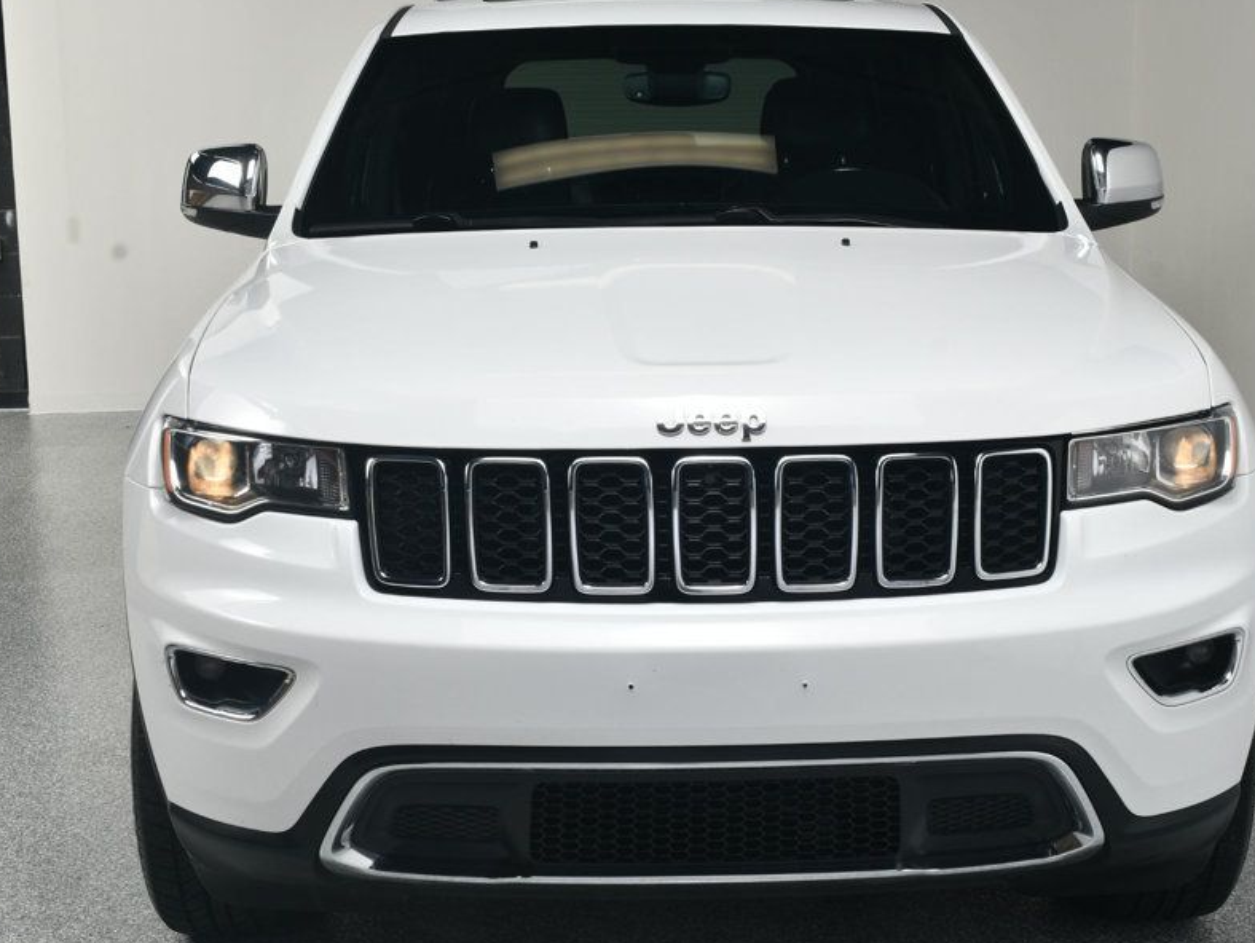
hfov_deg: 32.1
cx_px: 690
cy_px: 501
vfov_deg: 24.4
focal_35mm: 60
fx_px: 2176
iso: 100
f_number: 13
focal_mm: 32
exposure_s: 1/160
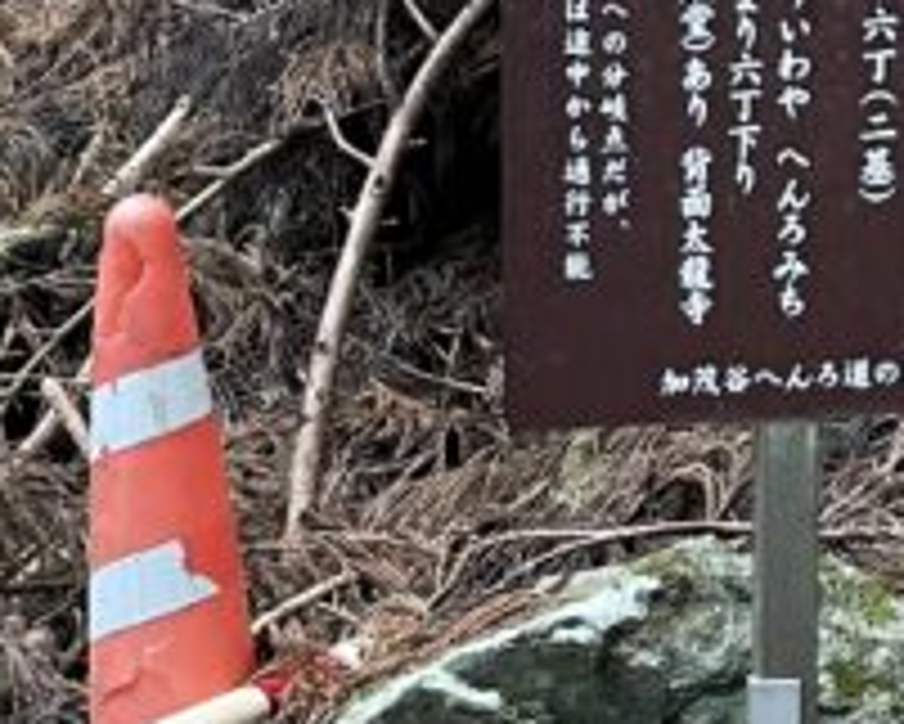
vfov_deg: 11.8
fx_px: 3453
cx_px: -292
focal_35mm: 129
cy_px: 836
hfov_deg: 14.3
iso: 125
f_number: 1.6
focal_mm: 4.2
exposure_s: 1/64
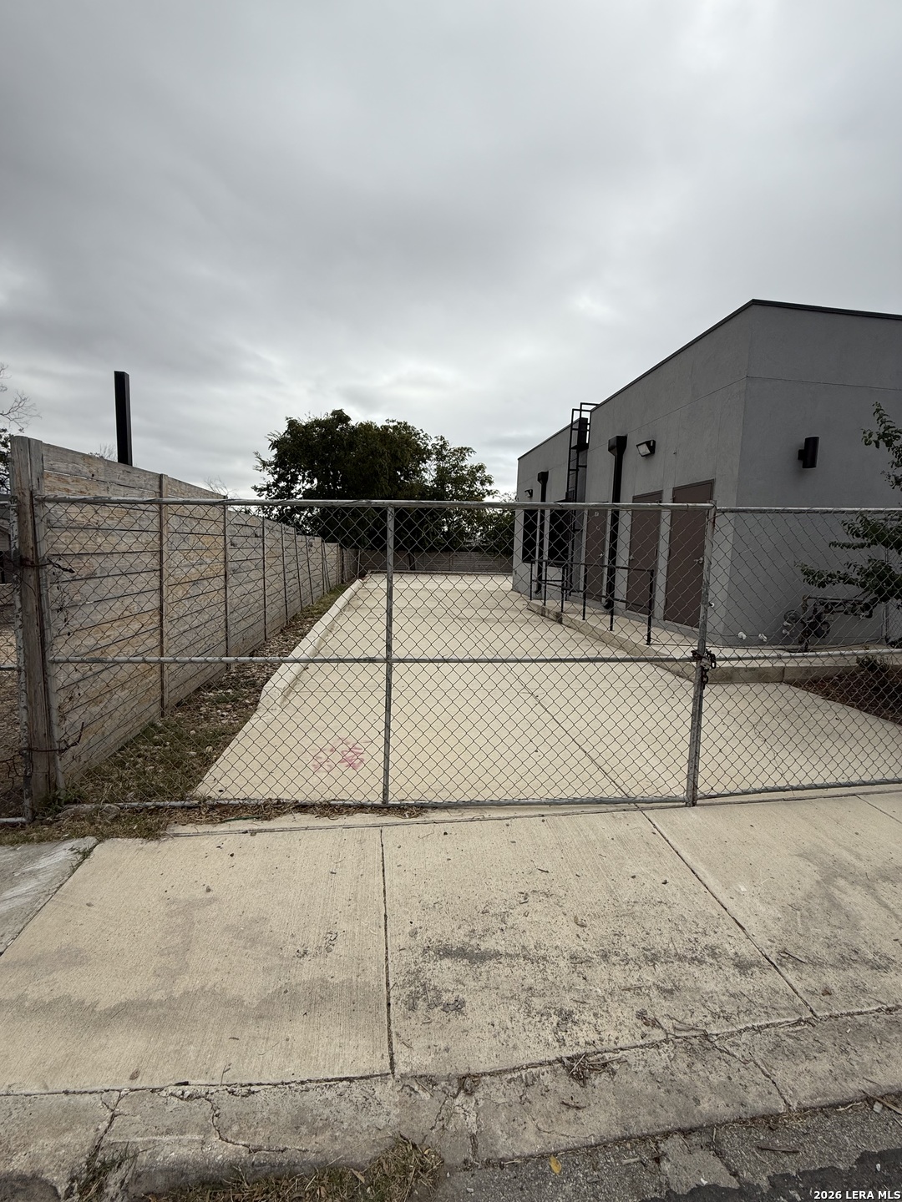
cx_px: 451
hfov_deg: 85.7
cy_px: 601
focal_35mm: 14
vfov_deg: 102.1
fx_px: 486
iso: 50
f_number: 2.2
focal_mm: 2.22
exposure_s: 1/2506
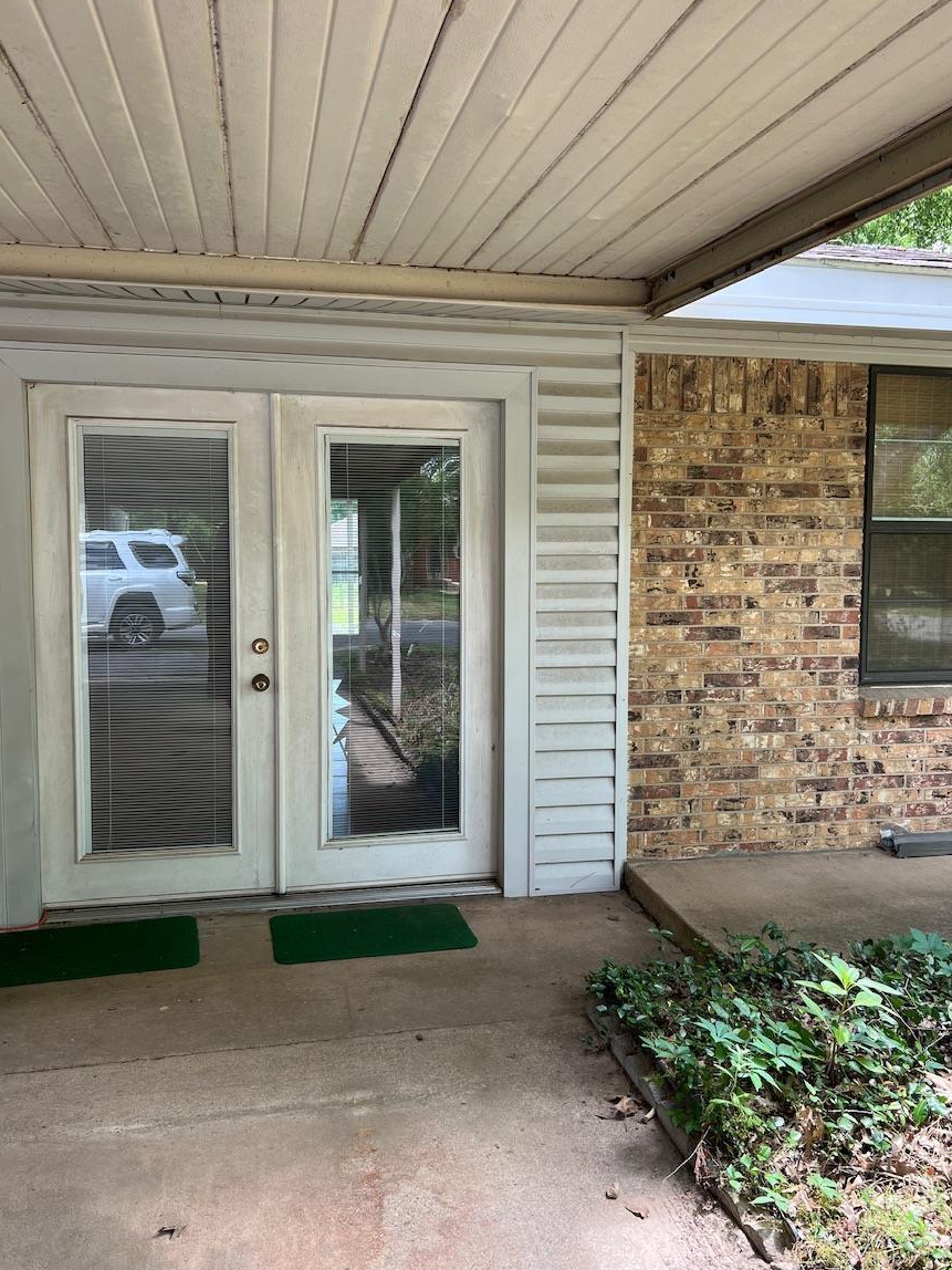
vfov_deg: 61.7
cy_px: 623
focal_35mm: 29
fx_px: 1063
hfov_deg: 48.2
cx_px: 509
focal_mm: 5.7
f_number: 1.5
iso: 32
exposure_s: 1/130
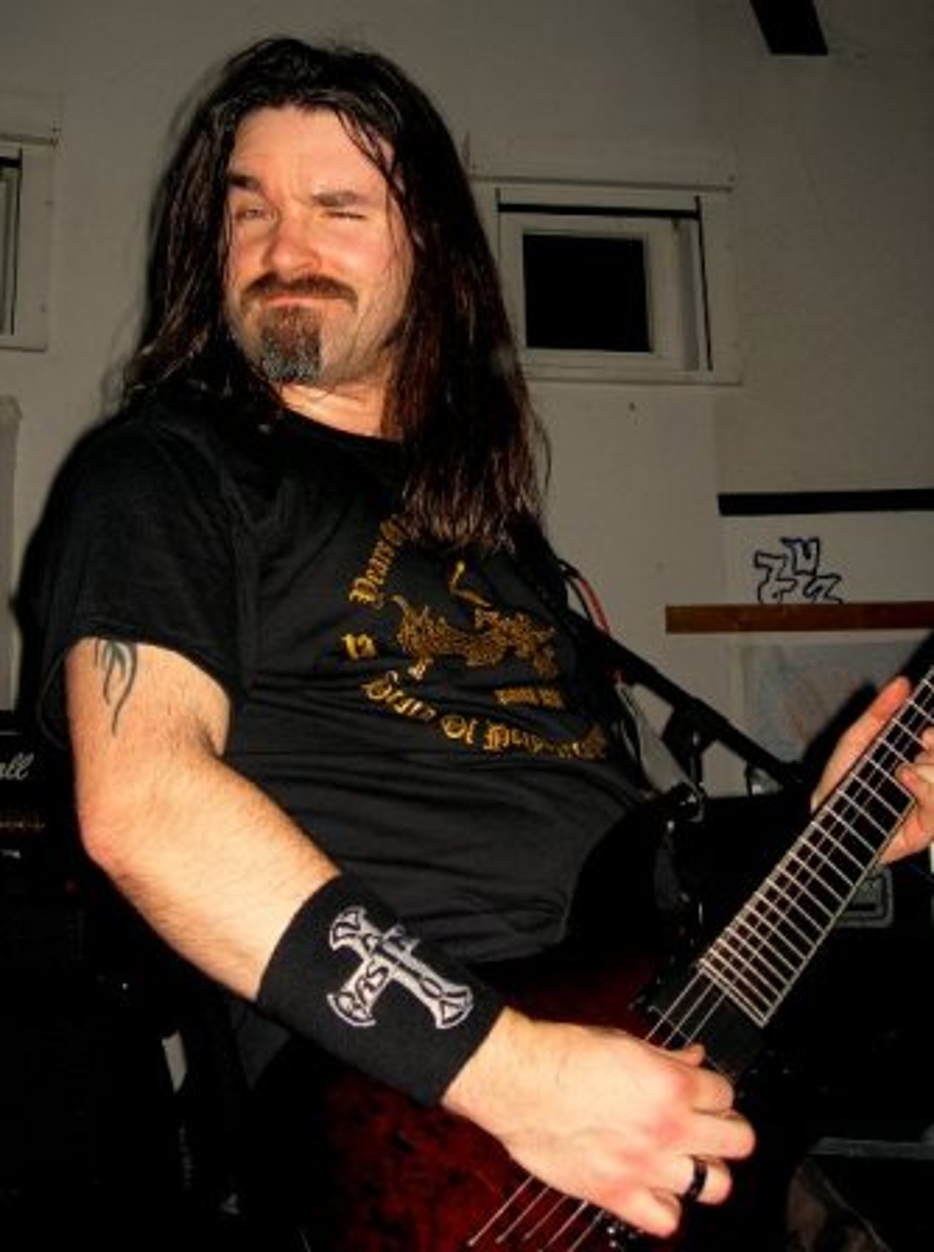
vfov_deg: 49.1
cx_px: 467
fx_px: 1372
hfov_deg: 37.6
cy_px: 626
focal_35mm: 38
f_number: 2.8
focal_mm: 7.8
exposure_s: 1/60.1
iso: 64
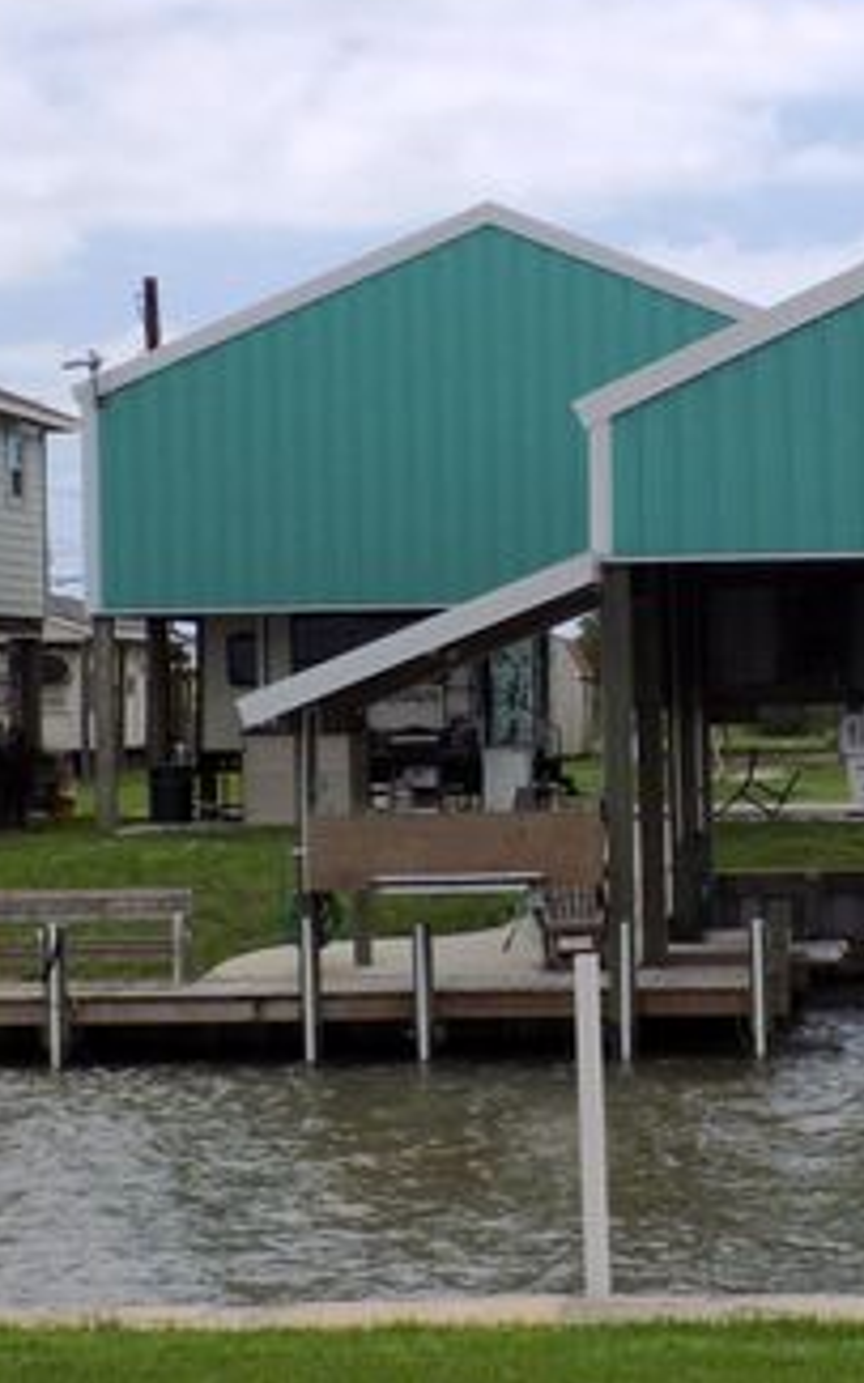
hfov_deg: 12.3
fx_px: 3995
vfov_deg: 19.6
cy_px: 598
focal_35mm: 106
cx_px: 677
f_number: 4.1
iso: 80
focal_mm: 11.5
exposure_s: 1/800
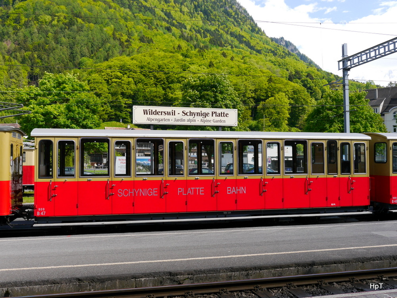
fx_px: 413
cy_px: 149
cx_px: 198
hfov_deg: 51.4
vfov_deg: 39.7
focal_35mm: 36
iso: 160
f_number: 7.1
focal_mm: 18
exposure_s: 1/320
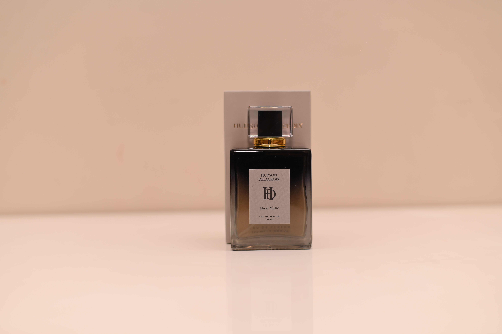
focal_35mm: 50
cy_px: 167
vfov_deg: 27.0
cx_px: 251
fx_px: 697
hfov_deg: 39.6
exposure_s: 1/200
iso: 100
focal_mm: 50
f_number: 2.8
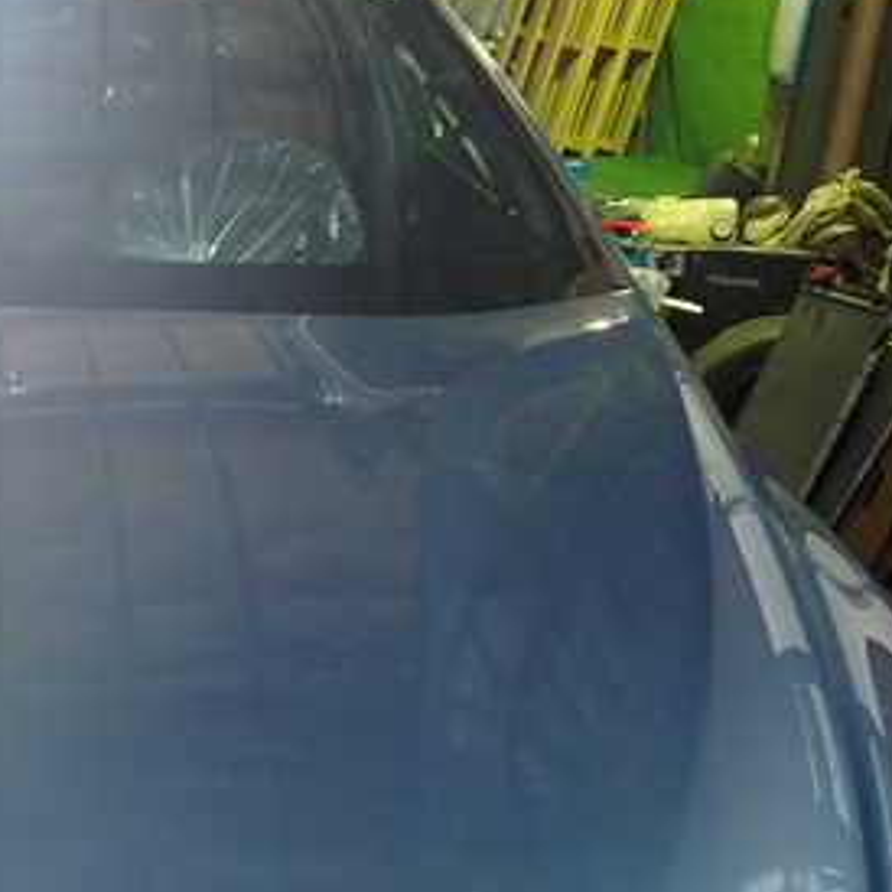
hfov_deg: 27.9
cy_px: 583
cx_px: 16
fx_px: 1691
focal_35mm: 58
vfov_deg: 29.4
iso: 200
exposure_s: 1/40
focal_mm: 5.4
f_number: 2.3
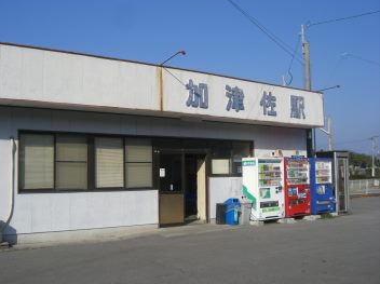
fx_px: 439
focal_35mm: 40
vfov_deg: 35.9
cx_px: 181
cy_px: 140
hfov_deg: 46.8
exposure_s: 1/800
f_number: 4.3
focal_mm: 6.2
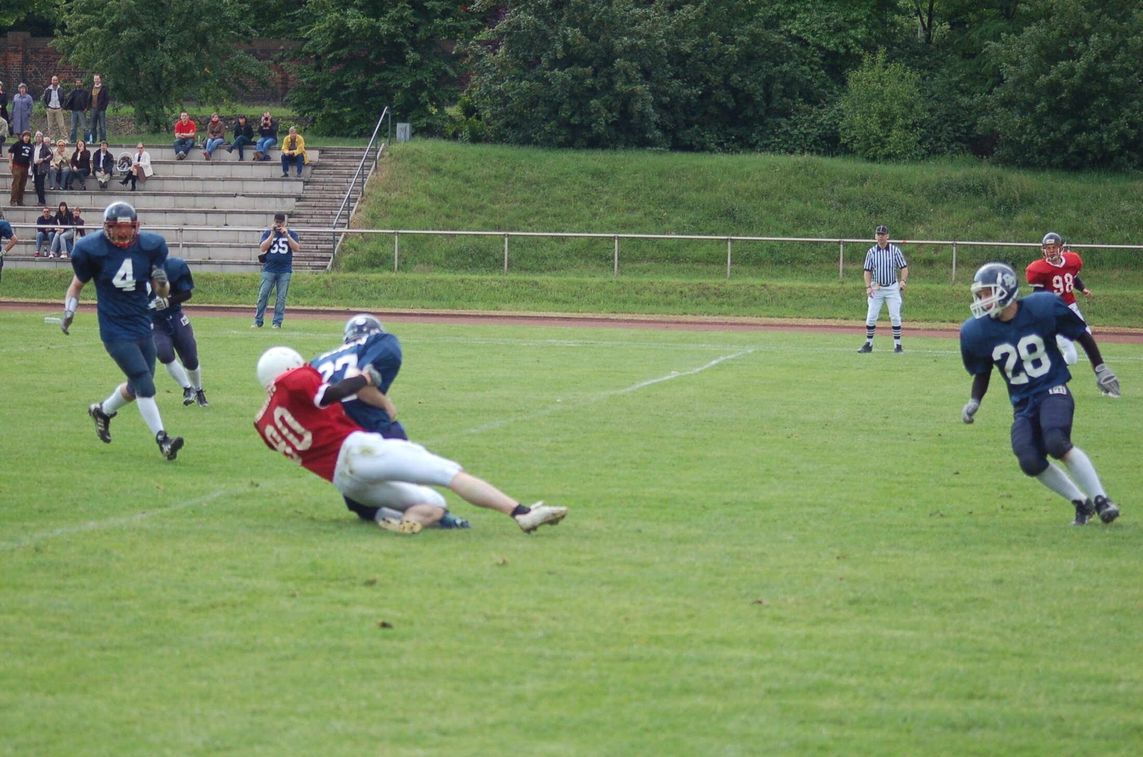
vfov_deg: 13.0
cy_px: 378
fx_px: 3327
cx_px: 572
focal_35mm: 105
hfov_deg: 19.5
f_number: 4
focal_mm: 70
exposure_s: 1/1000
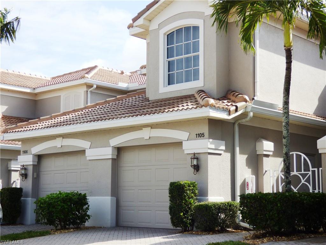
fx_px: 565
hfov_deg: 32.2
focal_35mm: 60
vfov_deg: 24.4
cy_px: 122
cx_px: 163
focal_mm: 10.77
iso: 100
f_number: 4.1
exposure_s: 1/640
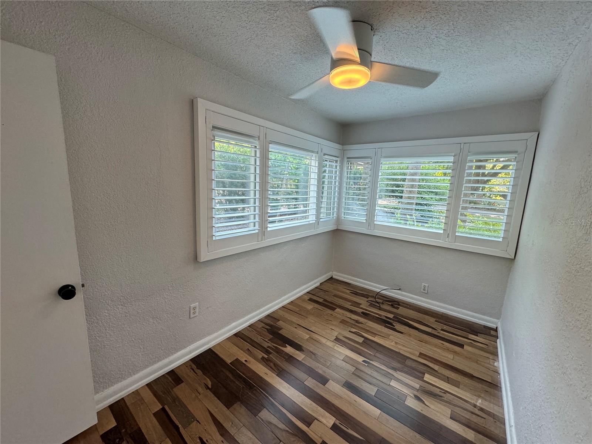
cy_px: 222
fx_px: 239
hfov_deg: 102.1
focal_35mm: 14
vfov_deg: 85.7
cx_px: 296
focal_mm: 2.22
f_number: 2.2
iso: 250
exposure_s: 1/60
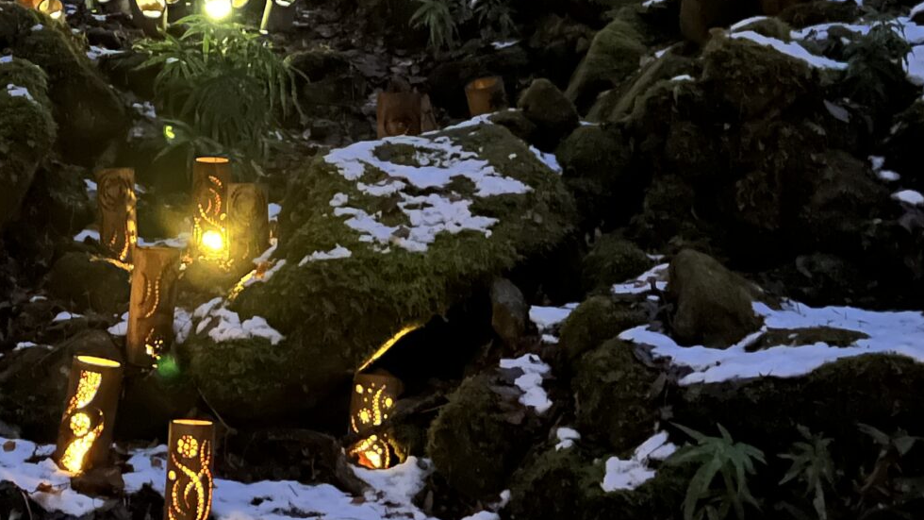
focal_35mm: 74
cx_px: 193
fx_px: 1813
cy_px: 182
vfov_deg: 16.3
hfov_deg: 28.0
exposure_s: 1/5
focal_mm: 5.7
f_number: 1.5
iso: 5000
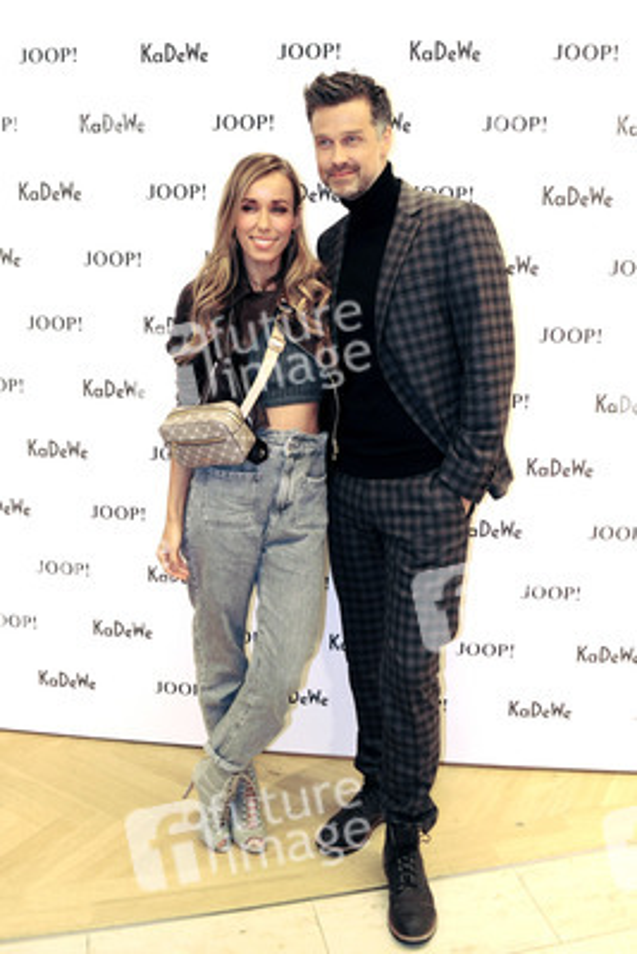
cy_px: 477
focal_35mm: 27
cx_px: 318
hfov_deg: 48.0
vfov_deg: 67.4
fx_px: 716
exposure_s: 1/50
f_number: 5
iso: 800
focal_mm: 18
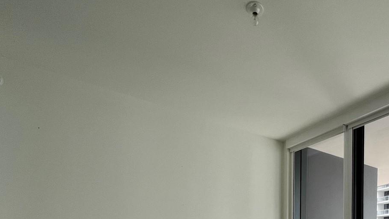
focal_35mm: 25
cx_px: 281
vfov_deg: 37.5
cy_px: 247
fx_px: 258
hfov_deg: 70.2
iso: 160
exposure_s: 1/120
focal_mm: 1.57
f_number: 1.8
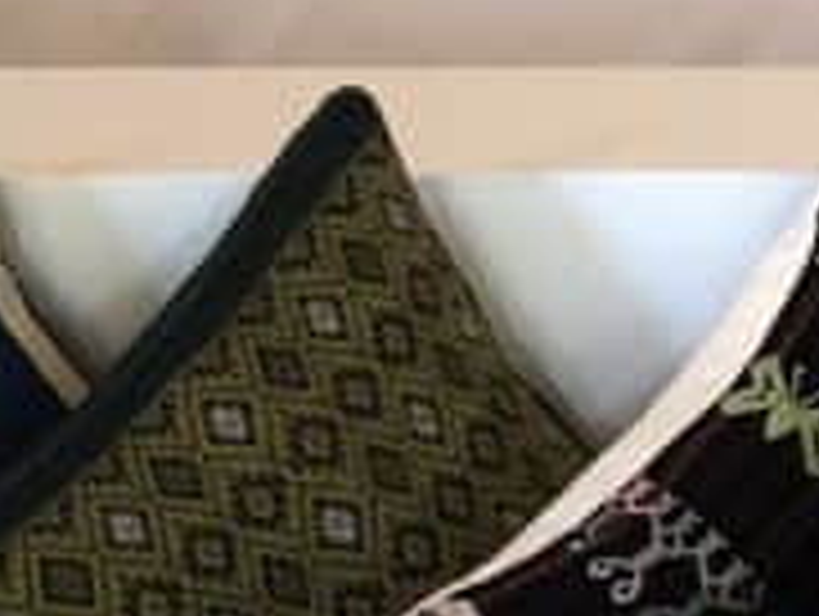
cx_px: 1066
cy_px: -724
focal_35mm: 221
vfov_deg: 6.5
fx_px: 5236
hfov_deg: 8.8
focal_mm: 3.99
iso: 40
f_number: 1.8
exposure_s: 1/17
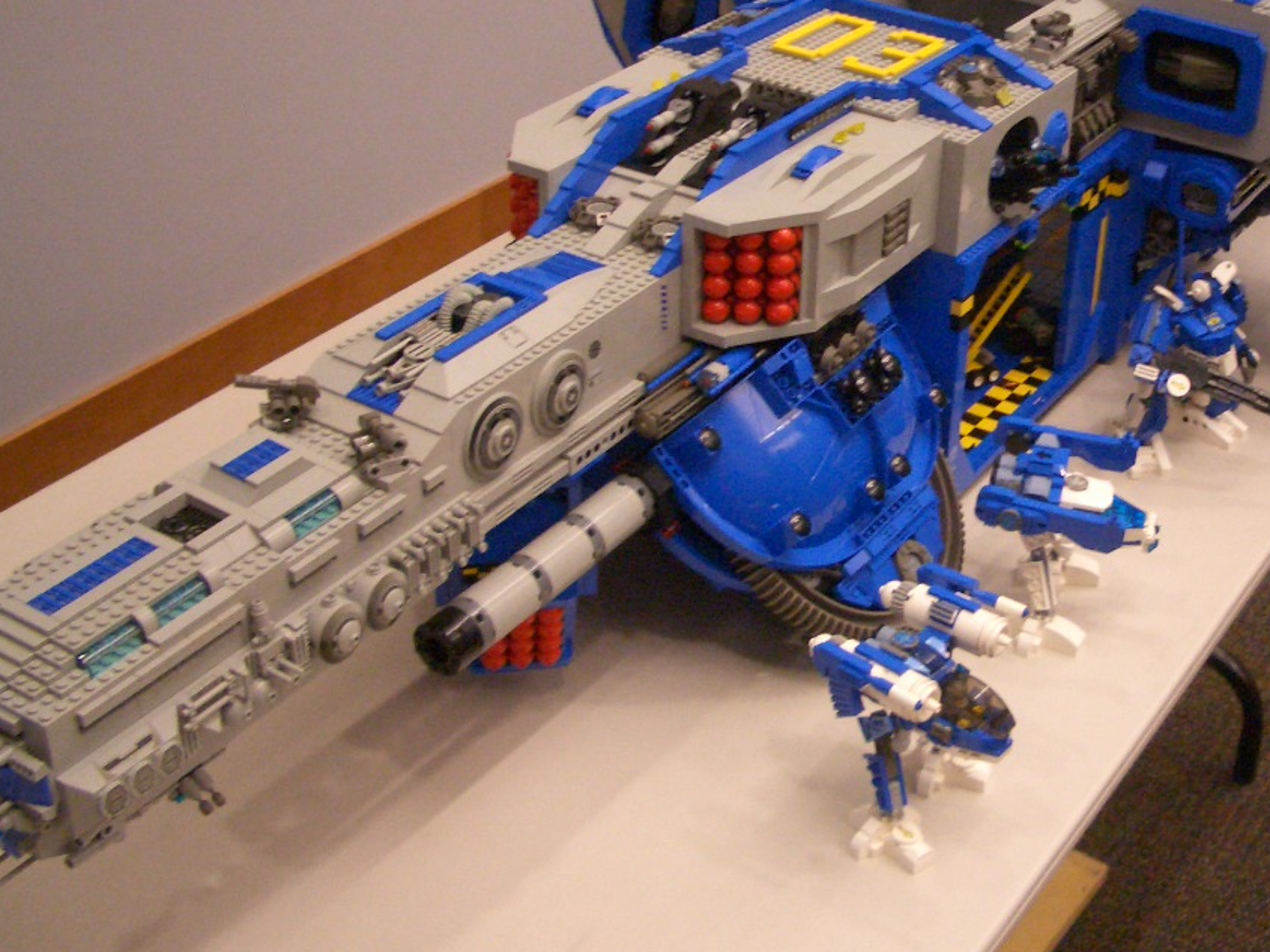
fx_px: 1945
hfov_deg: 35.5
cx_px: 927
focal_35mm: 53
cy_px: 384
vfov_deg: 27.5
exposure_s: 1/50
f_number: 2.6
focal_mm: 5.8
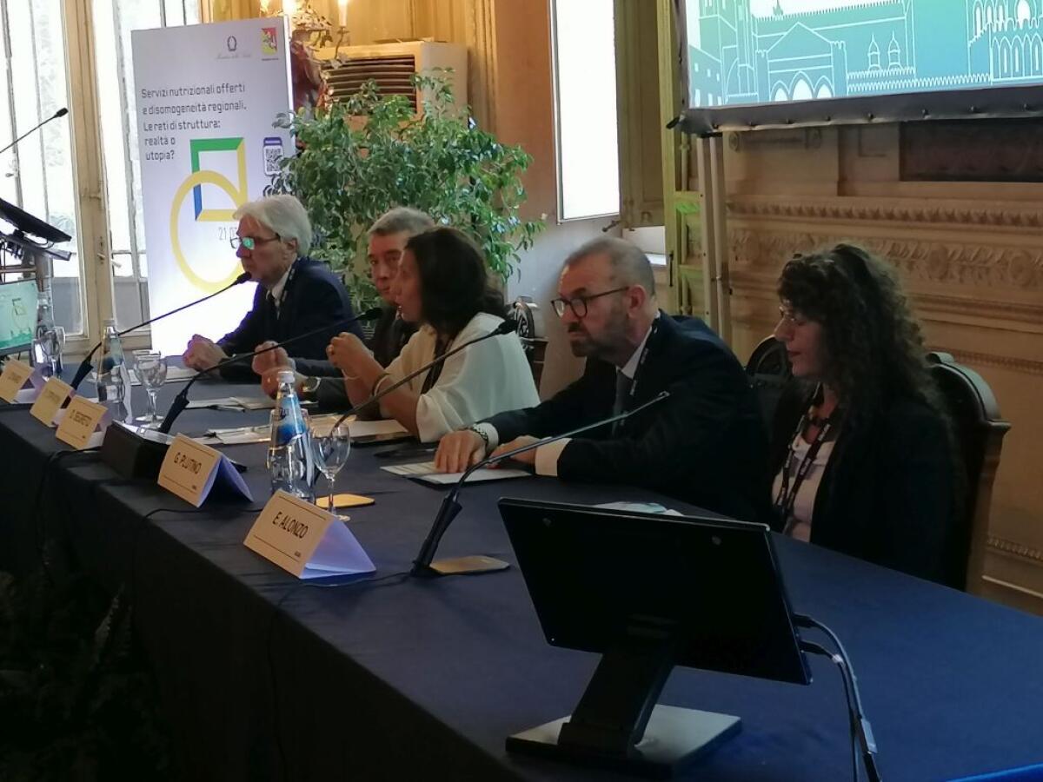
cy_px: 391
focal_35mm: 69
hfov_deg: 28.2
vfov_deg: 21.3
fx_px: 2079
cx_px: 522
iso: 200
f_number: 1.8
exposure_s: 1/33.3
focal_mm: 4.75
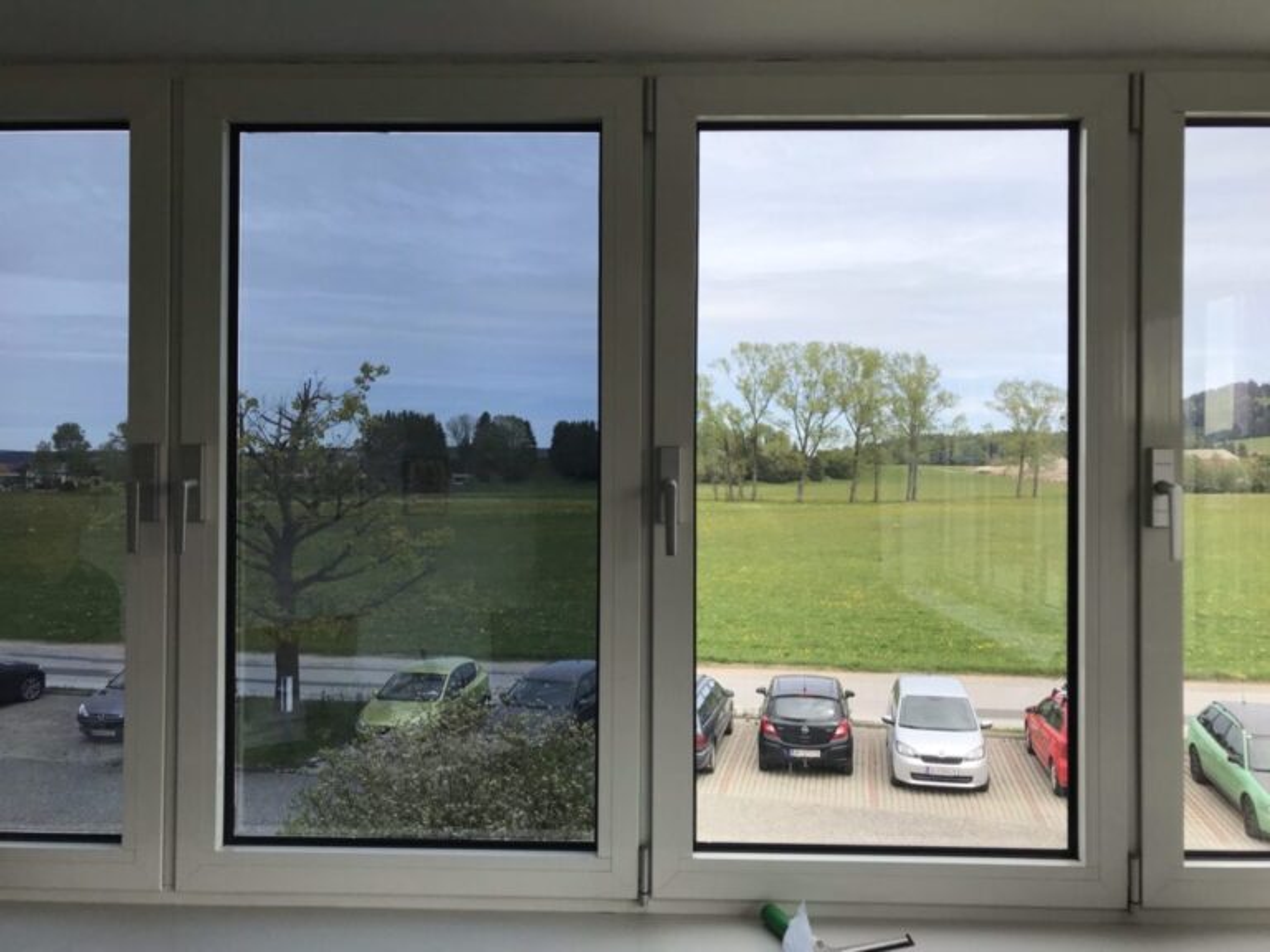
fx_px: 1027
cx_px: 635
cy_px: 476
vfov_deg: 49.7
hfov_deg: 63.4
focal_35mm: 28
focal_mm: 3.99
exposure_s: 1/630
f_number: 1.8
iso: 20
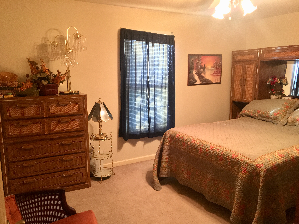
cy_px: 112
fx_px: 250
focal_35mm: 29
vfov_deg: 48.2
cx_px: 150
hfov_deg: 61.7
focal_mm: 4.15
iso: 200
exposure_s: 1/17
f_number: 2.2
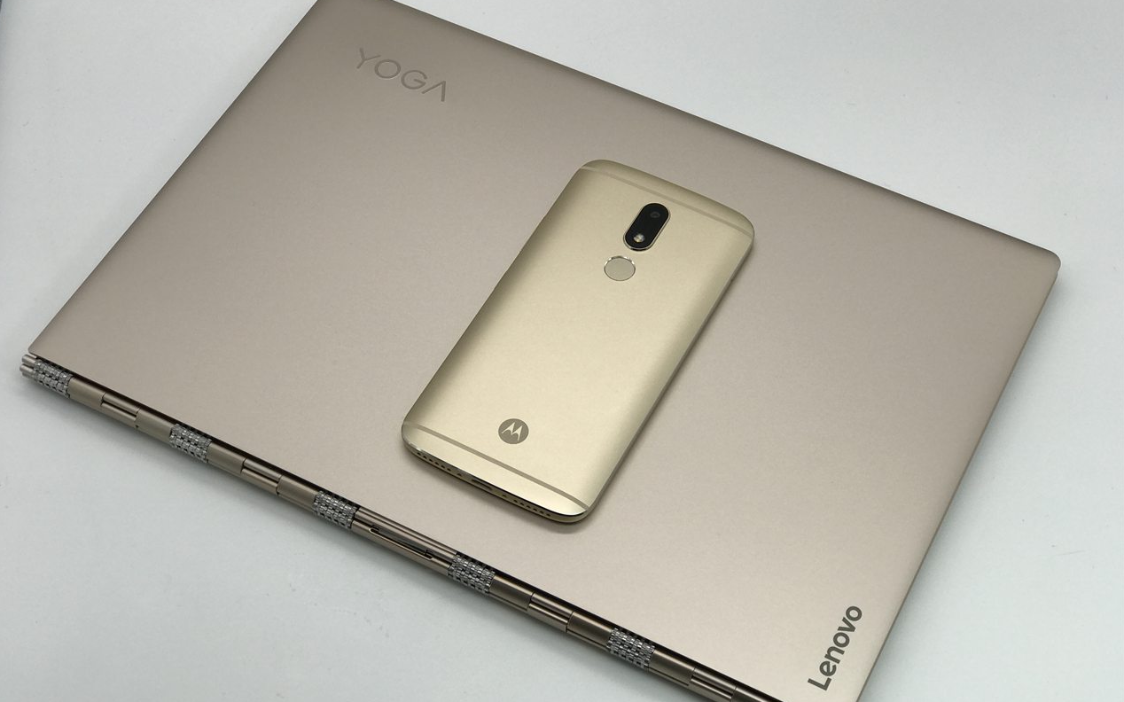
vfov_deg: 21.3
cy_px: 385
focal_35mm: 61
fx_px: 1868
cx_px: 559
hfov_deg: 33.5
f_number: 2.8
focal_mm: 6.6
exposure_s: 1/357
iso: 20
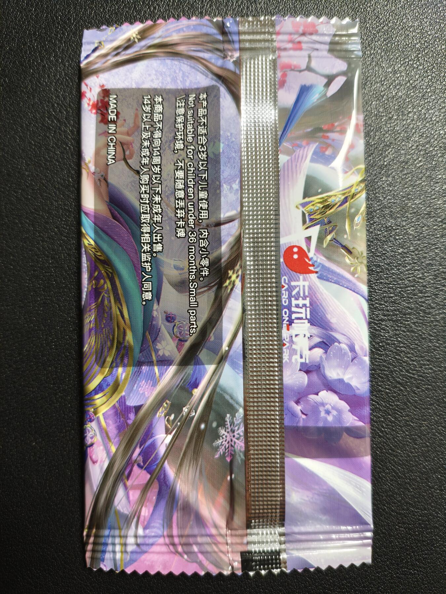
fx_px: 447
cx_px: 223
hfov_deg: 53.1
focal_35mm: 26
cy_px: 297
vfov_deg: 67.3
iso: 640
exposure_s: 1/50
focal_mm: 4.94
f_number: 1.5
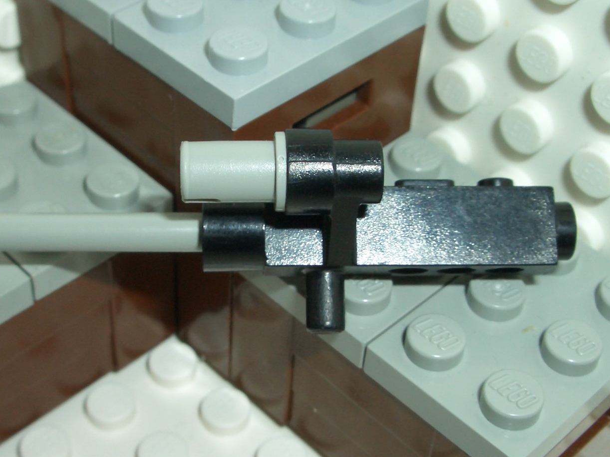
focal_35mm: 66
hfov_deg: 29.3
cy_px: 231
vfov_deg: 22.2
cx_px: 240
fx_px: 1163
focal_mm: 5.8
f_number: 4.3
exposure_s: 1/60
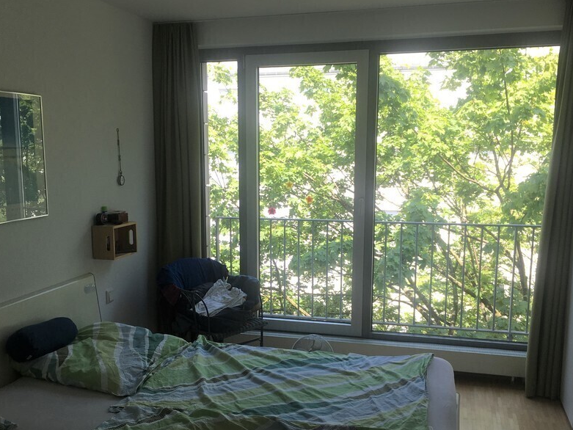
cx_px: 266
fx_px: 629
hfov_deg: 48.9
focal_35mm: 38
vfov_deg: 37.5
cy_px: 267
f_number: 2.2
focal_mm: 4.15
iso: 25
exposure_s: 1/153
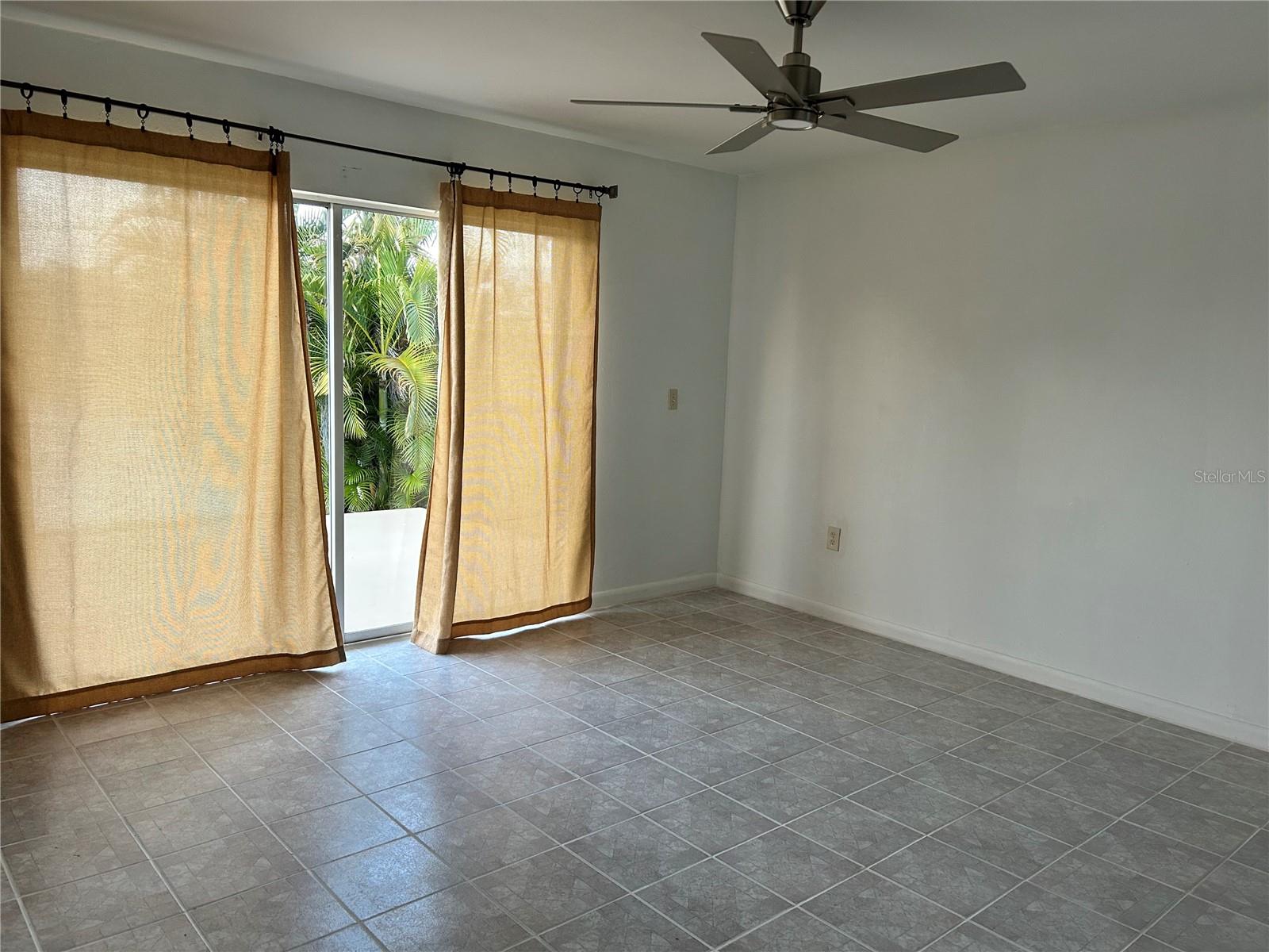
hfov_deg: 67.3
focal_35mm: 26
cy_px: 476
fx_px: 953
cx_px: 634
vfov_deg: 53.1
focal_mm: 5.7
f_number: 1.5
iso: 125
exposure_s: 1/121
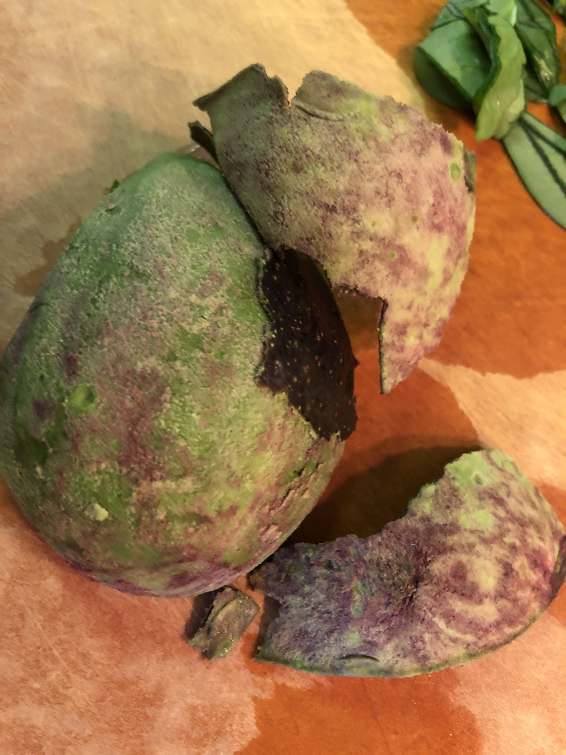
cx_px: 283
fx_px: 610
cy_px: 378
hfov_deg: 49.7
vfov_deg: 63.4
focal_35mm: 28
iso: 80
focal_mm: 3.99
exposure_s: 1/6
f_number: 1.8
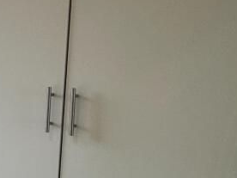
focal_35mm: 52
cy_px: 89
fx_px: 356
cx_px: -177
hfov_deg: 22.9
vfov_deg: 28.0
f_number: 2.2
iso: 125
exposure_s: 1/100
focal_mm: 2.22
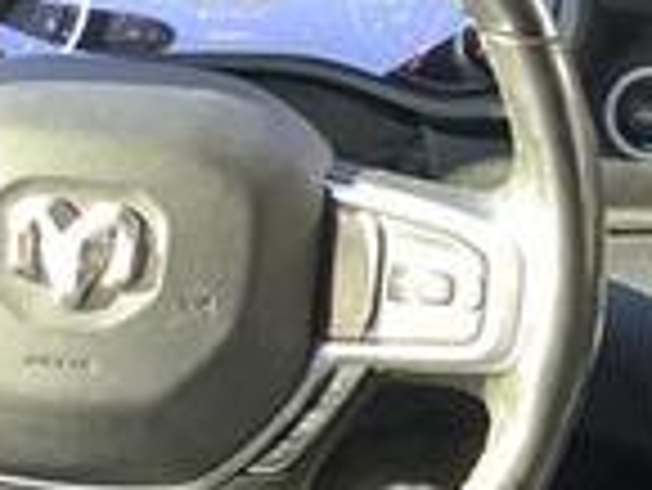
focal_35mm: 108
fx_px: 2036
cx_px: 648
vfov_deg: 13.7
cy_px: 333
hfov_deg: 17.8
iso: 100
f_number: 2.4
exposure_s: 1/120
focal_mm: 3.3
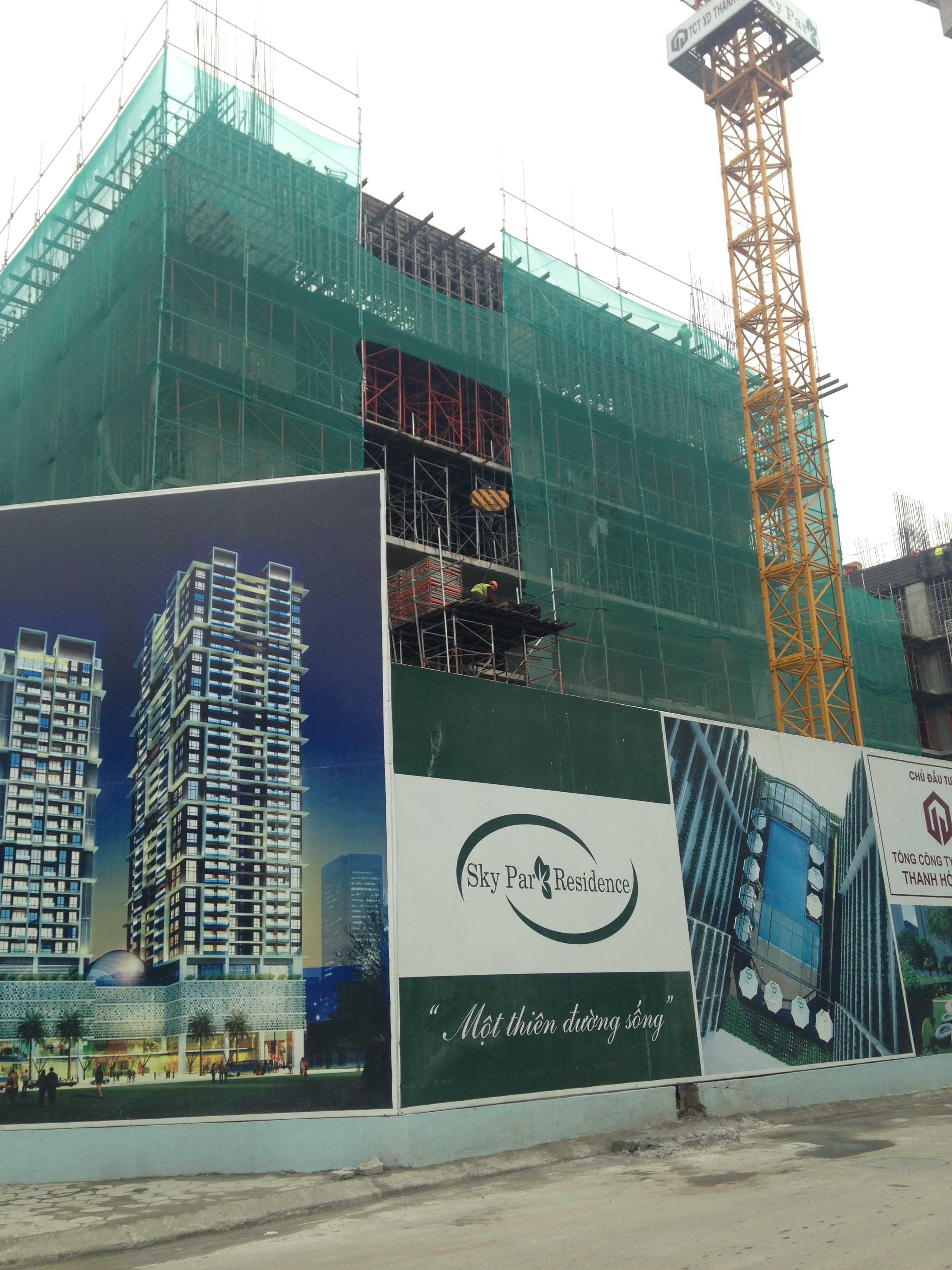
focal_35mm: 33
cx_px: 476
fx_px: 1210
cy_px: 635
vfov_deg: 55.4
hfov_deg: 42.9
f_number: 2.4
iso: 50
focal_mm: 4.12
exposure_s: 1/753
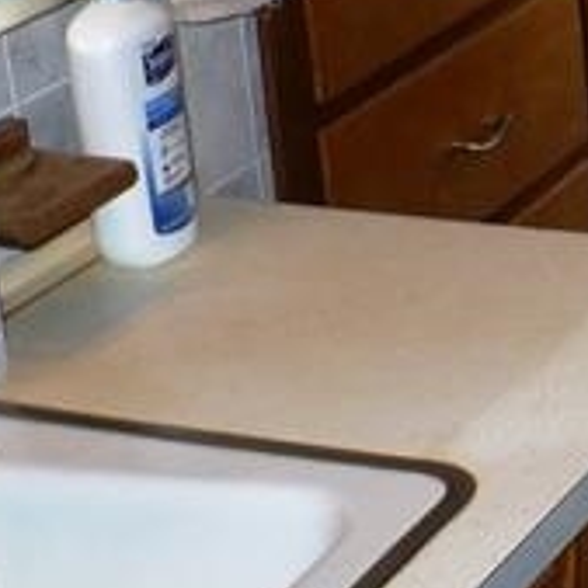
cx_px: 1009
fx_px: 2383
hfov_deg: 12.9
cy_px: 115
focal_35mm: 124
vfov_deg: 14.0
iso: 100
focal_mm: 6.1
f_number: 2.8
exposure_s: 1/30
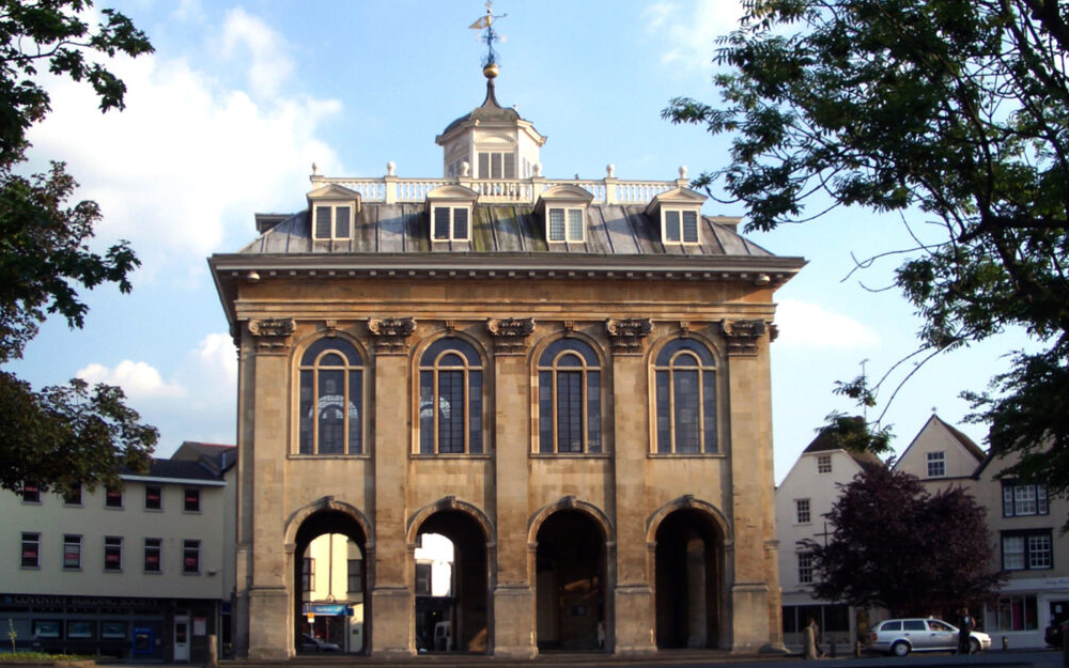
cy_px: 361
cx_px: 529
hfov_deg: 51.5
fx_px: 1107
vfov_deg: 33.6
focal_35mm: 38
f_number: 4.3
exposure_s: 1/400
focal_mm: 5.8
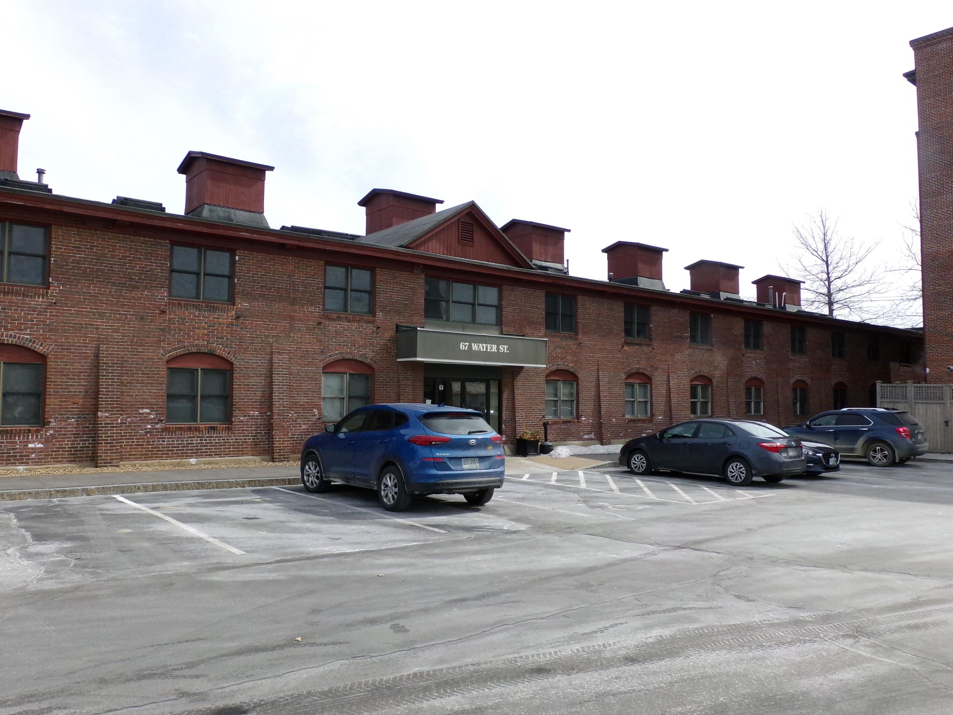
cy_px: 351
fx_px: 743
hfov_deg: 65.3
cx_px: 476
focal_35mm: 27
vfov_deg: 51.4
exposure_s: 1/550
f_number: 7.52
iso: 200
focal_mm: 4.7
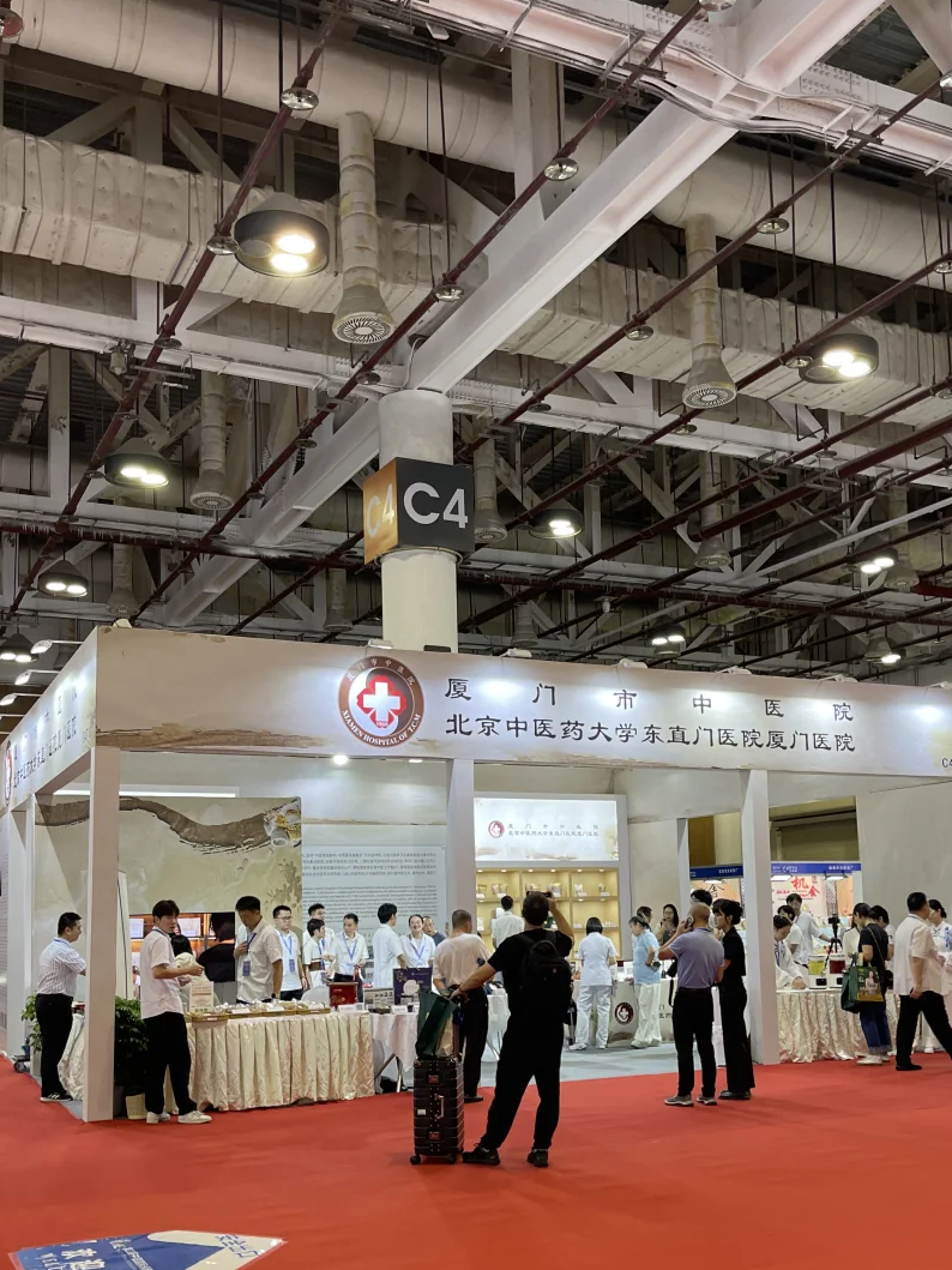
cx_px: 469
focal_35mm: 34
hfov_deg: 41.8
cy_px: 775
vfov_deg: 53.5
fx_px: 1247
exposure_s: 1/100
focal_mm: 5.1
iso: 125
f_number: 1.6
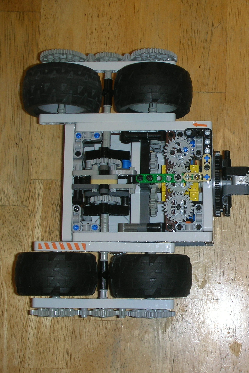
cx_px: 230
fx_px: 768
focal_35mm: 74
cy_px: 185
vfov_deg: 27.3
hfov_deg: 18.1
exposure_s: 1/60.1
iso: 50
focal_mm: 8.8
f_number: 3.7
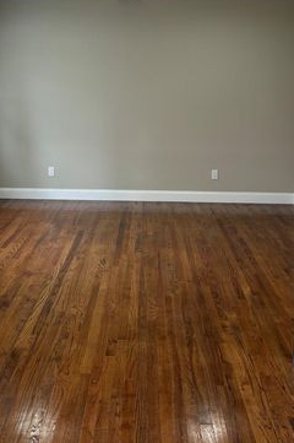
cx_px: 111
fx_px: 614
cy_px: 186
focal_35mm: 50
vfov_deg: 39.5
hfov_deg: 26.9
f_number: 1.6
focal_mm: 5.96
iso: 80
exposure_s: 1/60
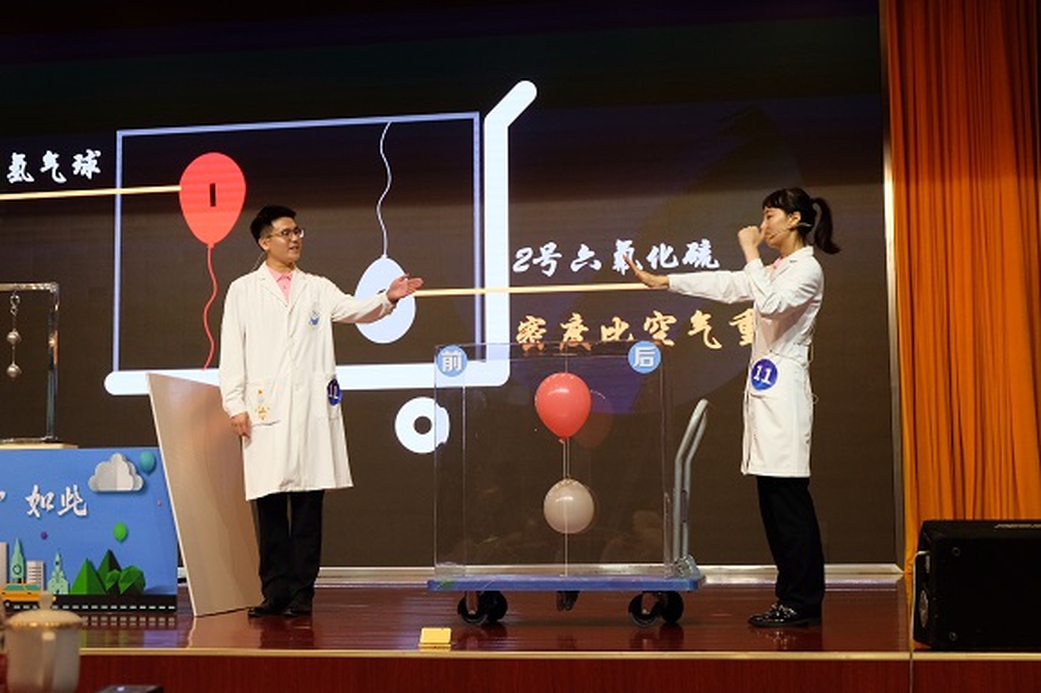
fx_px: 1618
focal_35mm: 56
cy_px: 346
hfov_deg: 35.7
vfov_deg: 24.2
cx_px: 520
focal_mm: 37.1
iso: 2000
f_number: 5.3
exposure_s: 1/160
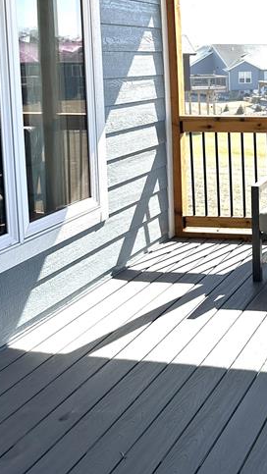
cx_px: 331
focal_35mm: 52
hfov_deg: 21.3
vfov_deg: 38.9
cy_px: 122
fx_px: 654
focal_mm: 6.86
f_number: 1.78
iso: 80
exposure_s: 1/2967
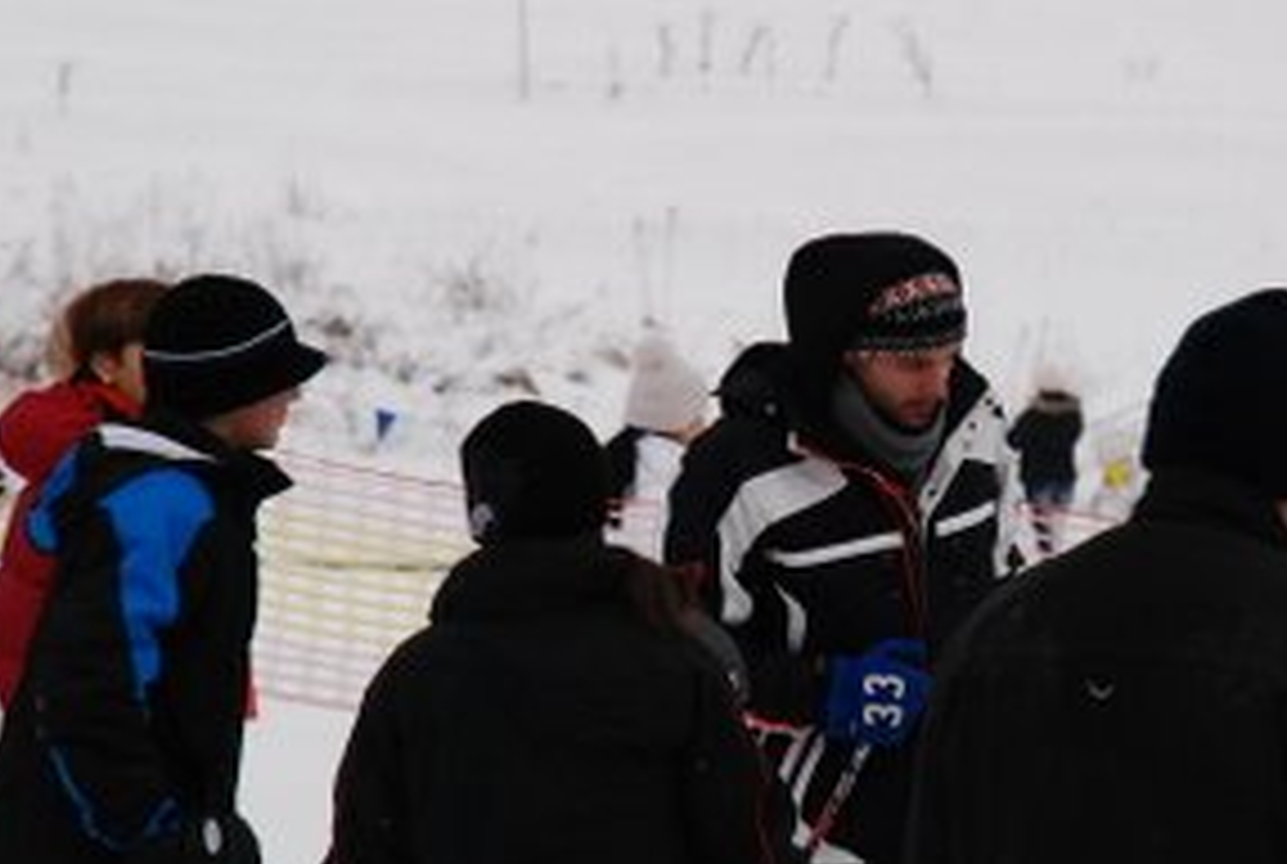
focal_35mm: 340
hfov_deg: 6.0
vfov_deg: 4.1
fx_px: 12175
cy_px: 428
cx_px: 864
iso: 1000
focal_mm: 135
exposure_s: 1/1250
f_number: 9
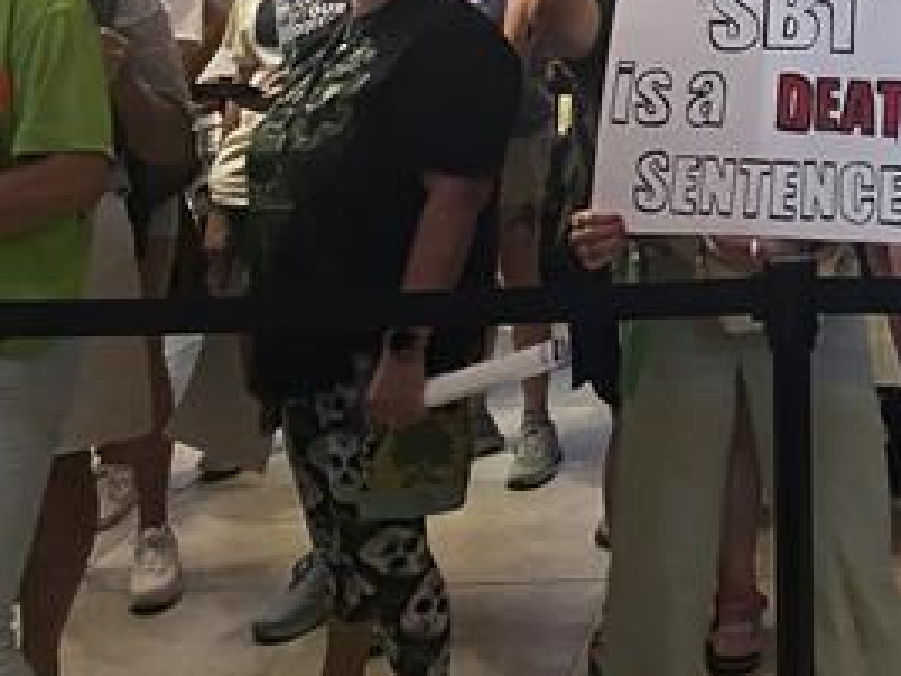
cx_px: 871
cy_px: -91
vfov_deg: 21.9
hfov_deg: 29.0
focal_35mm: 63
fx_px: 1640
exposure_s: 1/30
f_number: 1.6
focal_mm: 4.2
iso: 800
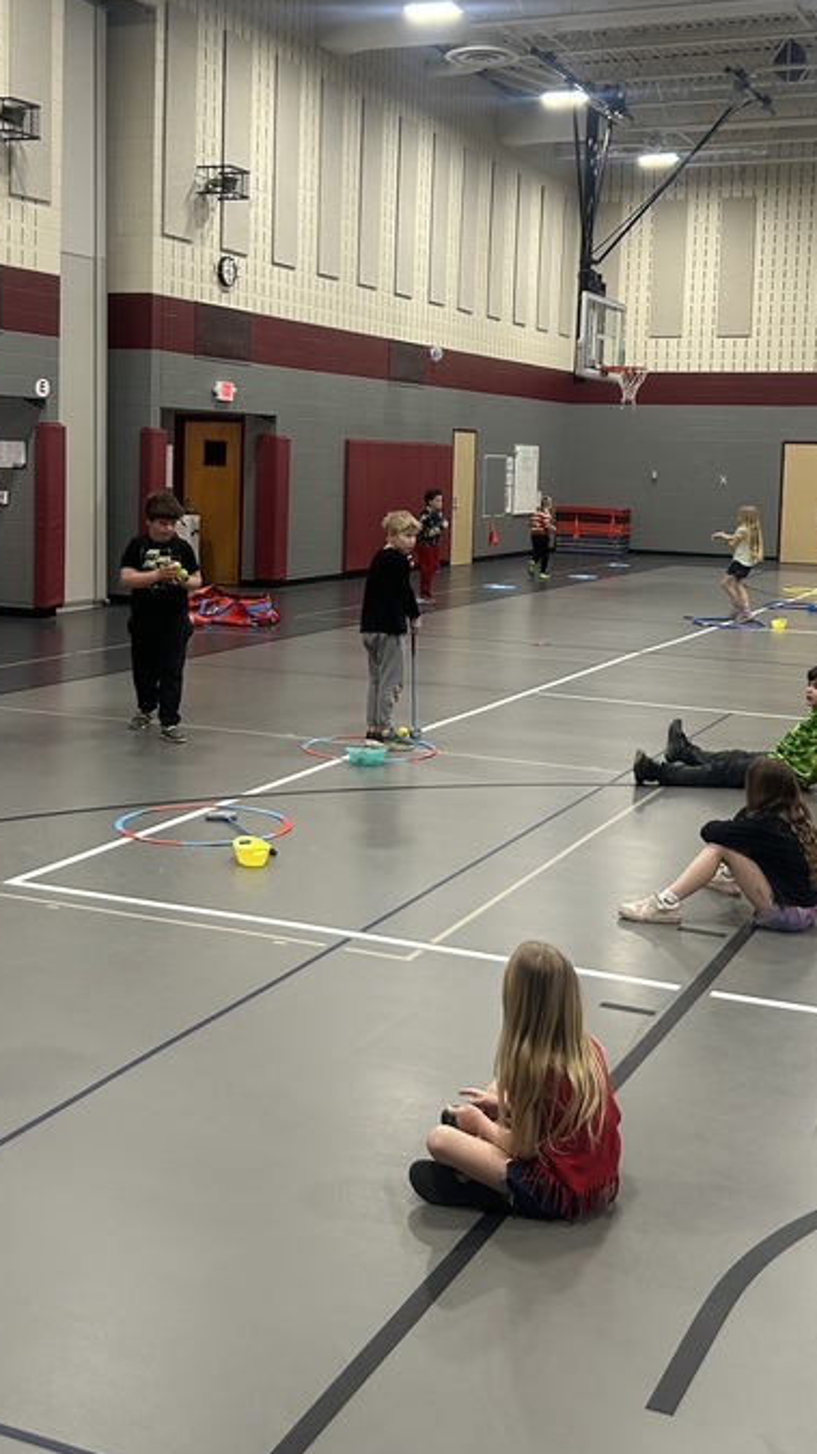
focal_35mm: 43
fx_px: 1658
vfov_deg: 47.0
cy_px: 564
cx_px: 418
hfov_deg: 27.7
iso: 80
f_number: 1.5
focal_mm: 5.7
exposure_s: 1/60
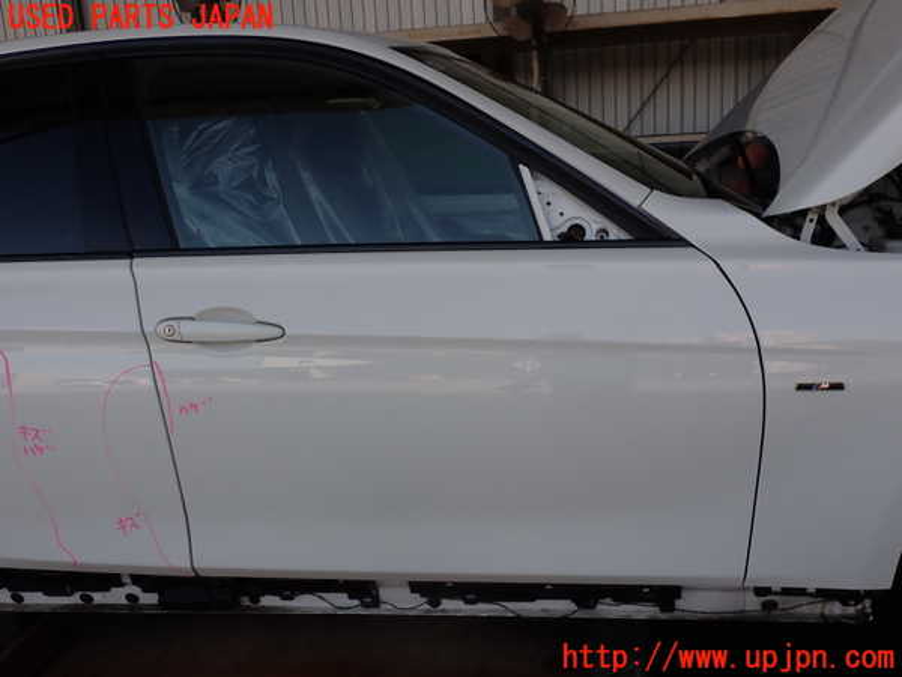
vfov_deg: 46.8
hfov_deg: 60.0
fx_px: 782
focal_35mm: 30
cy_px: 338
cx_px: 451
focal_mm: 5.4
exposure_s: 1/400
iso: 100
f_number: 3.2
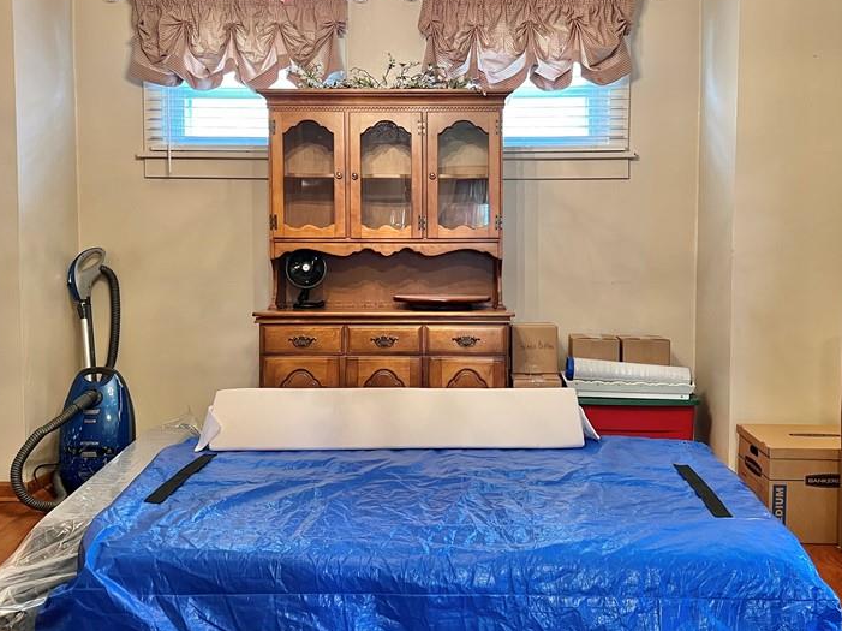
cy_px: 290
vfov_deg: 37.7
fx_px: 924
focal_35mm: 38
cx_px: 429
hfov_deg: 49.0
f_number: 1.5
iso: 200
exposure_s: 1/60
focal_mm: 5.7
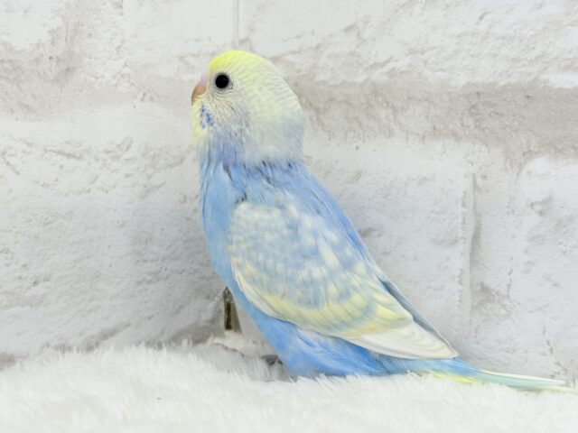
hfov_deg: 36.8
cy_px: 216
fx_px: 868
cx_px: 289
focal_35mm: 52
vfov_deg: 28.0
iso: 80
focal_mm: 5.96
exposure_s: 1/100
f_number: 1.6
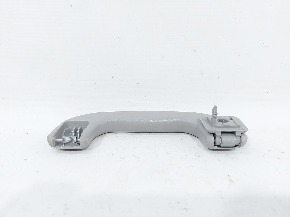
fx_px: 201
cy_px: 108
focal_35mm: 24
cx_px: 145
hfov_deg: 71.6
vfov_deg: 56.8
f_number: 1.8
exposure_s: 1/50
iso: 80
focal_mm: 5.23
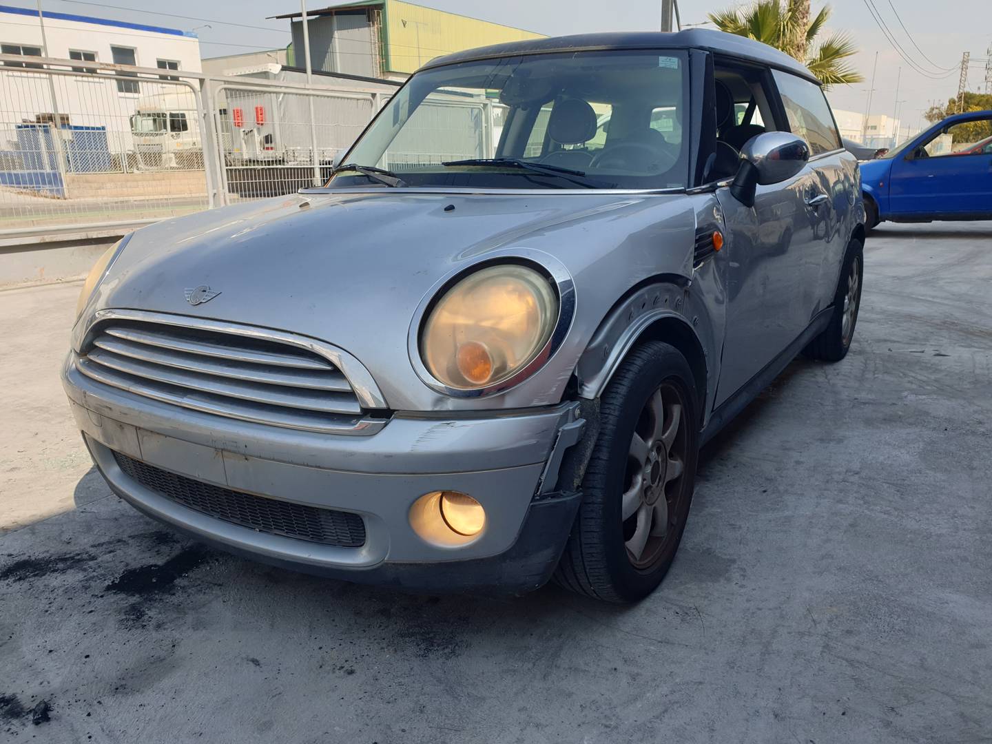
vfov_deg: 53.1
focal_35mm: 26
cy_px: 372
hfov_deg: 67.3
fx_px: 745
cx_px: 496
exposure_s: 1/932
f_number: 2.4
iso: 50
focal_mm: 4.3
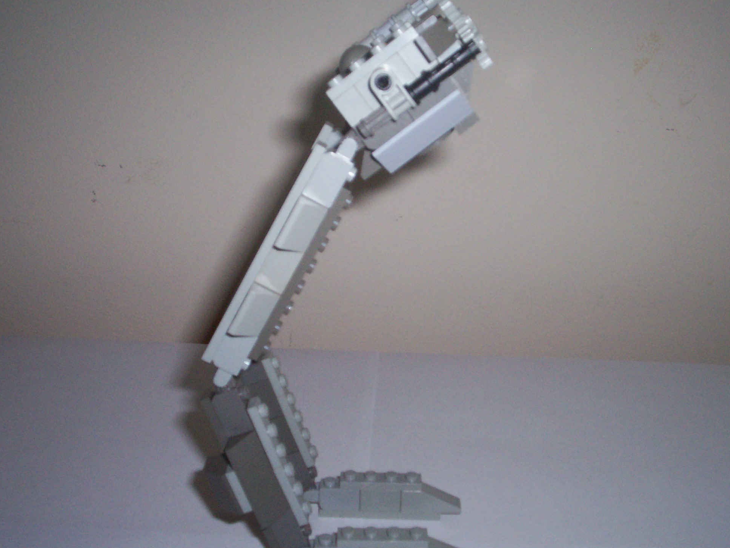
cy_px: 265
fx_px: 907
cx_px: 393
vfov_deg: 33.6
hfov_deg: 43.8
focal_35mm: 43
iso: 140
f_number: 4.5
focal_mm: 5.9
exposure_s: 1/64
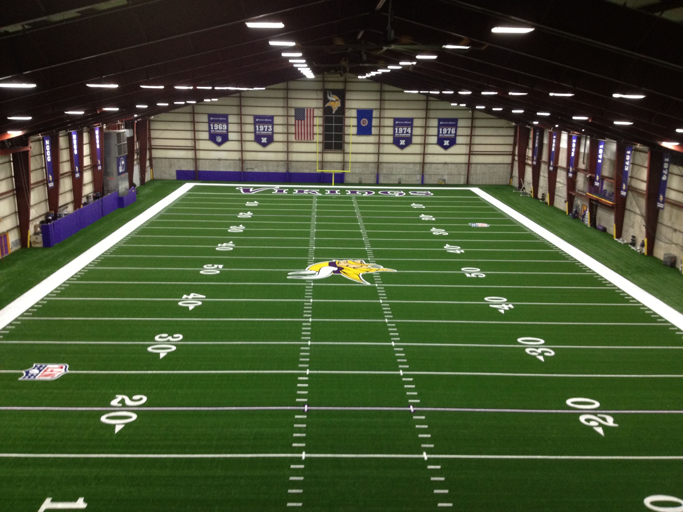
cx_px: 342
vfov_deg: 40.7
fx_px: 691
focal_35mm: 35
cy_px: 256
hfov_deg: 52.6
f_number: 2.4
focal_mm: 4.28
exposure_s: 1/20
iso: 200
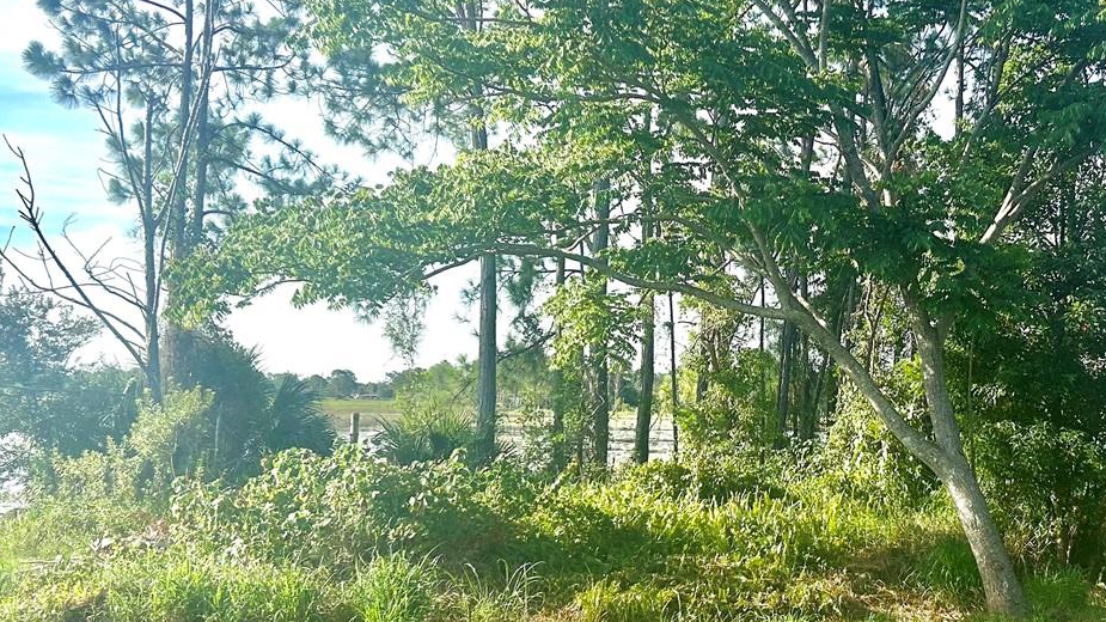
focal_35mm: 49
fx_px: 1437
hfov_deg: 41.0
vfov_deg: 24.4
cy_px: 286
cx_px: 812
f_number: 1.5
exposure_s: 1/1934
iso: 50
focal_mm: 5.7
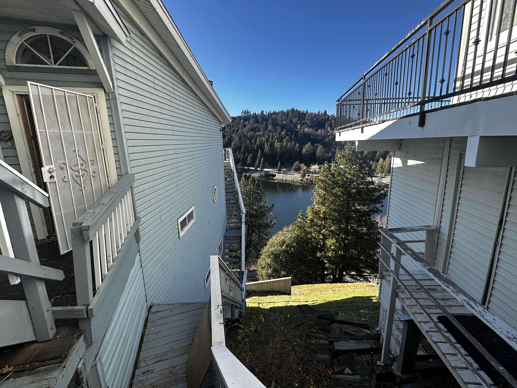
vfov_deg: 78.1
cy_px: 189
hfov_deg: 94.5
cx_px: 266
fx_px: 239
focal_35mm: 16
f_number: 2.2
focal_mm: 2.22
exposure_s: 1/686
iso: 40
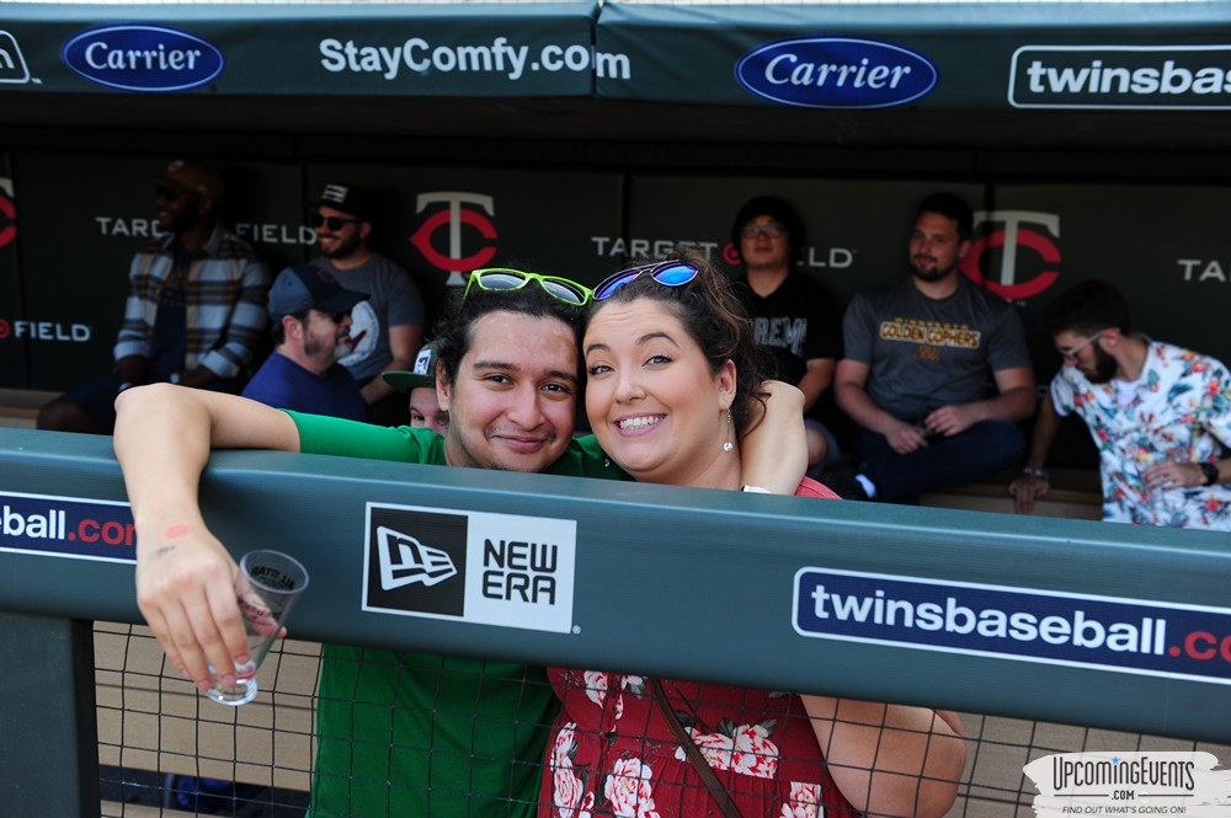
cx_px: 616
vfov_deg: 35.0
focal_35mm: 38
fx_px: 1298
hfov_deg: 50.7
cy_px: 409
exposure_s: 1/250
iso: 250
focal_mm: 38
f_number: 4
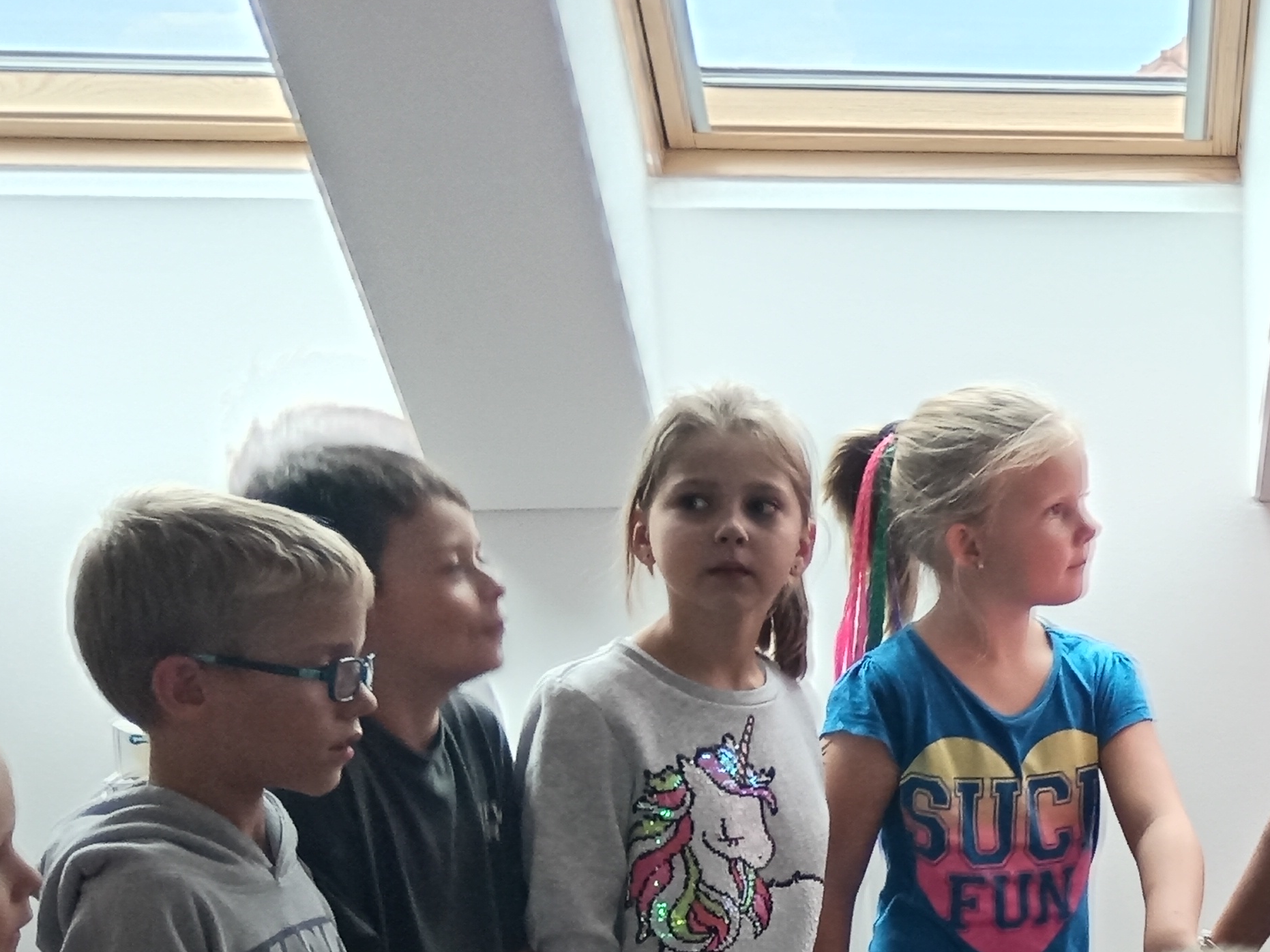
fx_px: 3081
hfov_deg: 20.5
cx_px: 1809
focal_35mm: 84
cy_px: 959
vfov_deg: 17.2
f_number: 1.9
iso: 387
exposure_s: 1/100
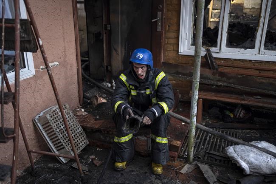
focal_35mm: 35
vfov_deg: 37.8
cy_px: 92
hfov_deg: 54.4
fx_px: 268
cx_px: 138
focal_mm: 35
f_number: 1.8
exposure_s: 1/640
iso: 100
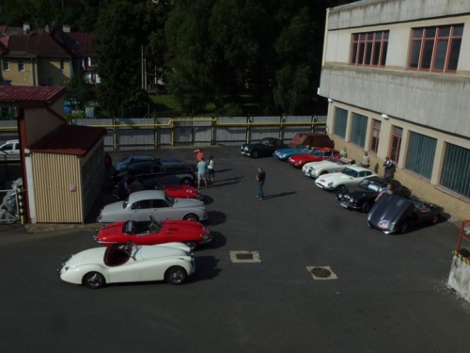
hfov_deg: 60.0
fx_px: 407
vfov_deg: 46.8
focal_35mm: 30
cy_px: 176
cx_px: 235
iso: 100
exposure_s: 1/2500
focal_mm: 5.4
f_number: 4
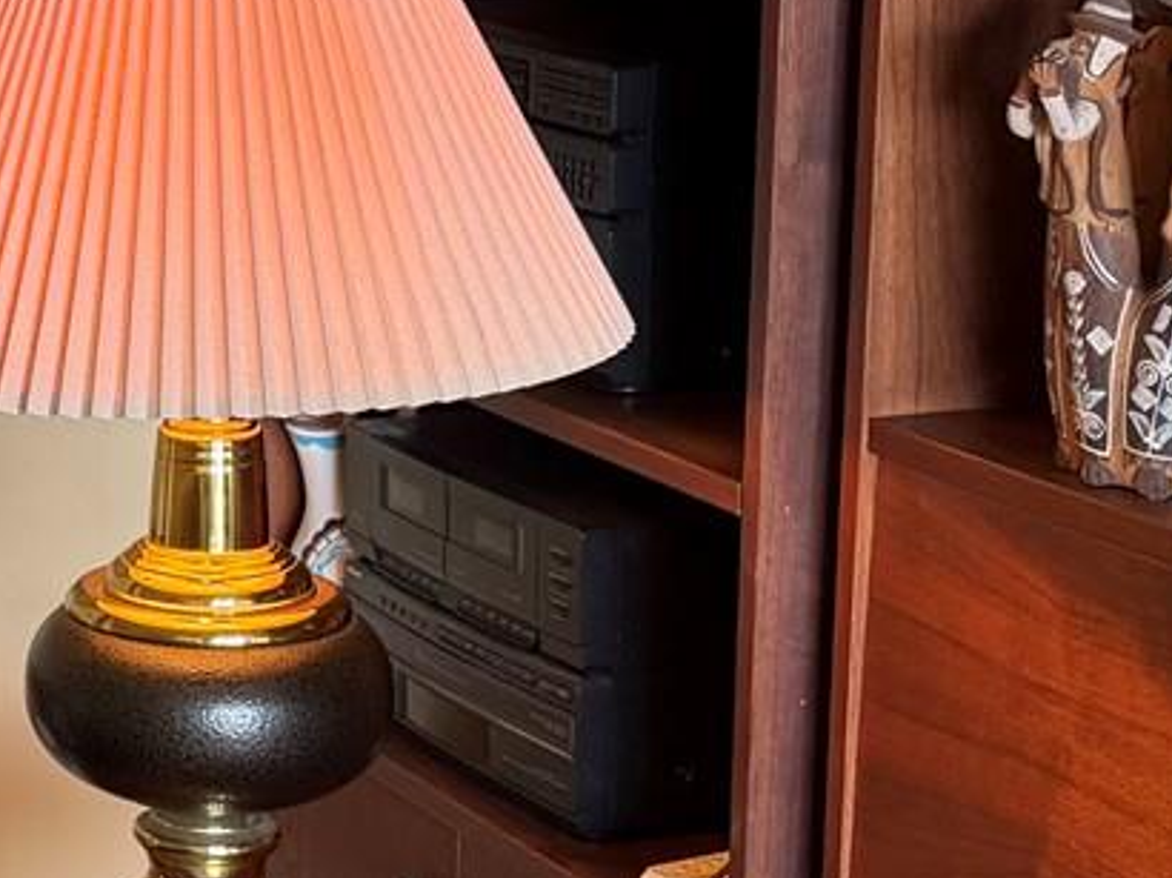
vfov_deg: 12.3
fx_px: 4060
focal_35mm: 120
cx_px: -938
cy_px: 346
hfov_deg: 14.5
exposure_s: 1/60
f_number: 1.78
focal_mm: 6.76
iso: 125
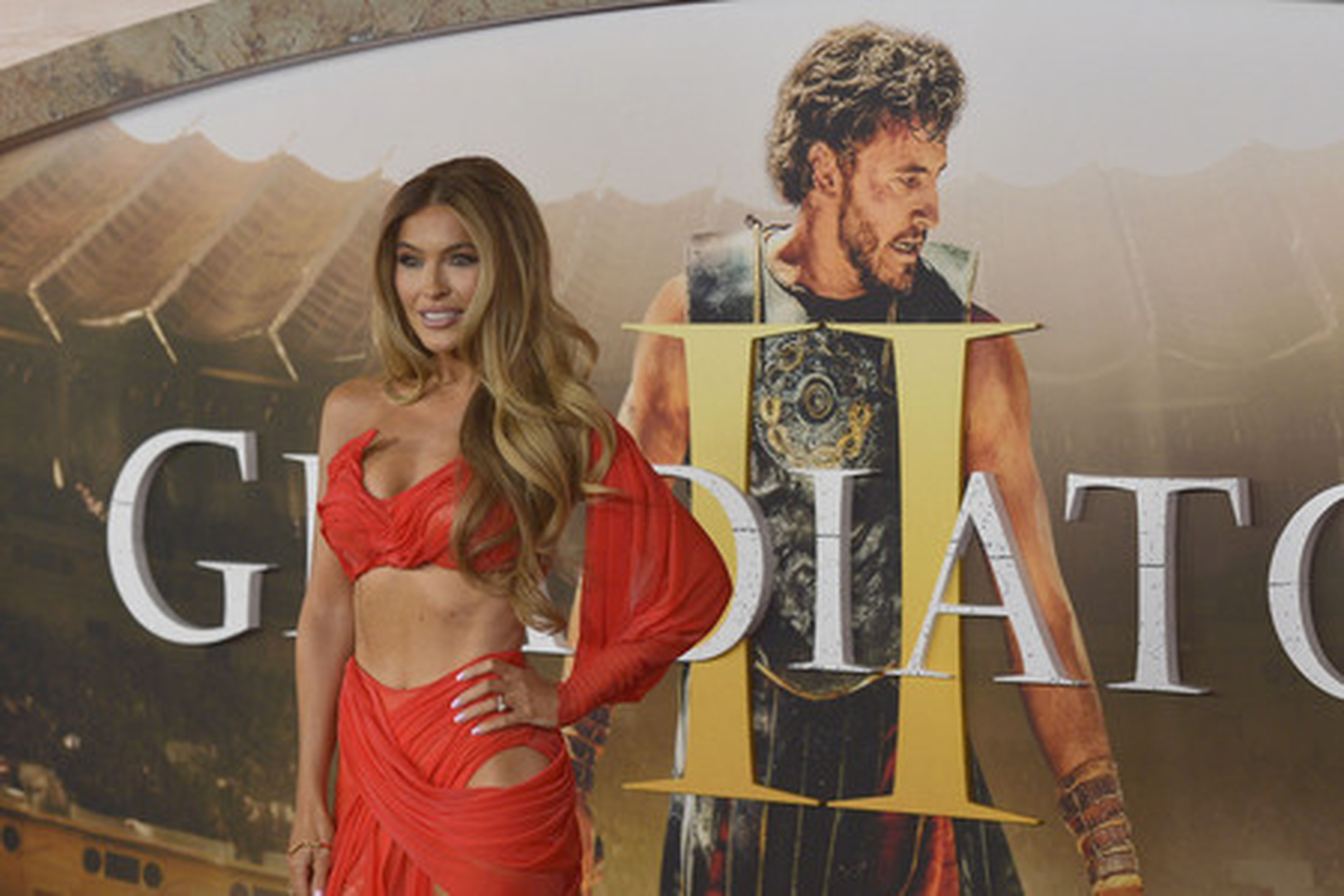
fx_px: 2613
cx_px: 672
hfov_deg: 28.8
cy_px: 448
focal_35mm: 70
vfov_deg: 19.5
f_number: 5.6
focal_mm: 70
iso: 500
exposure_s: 1/250
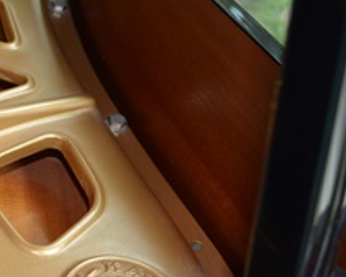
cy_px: 264
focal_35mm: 72
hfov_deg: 24.8
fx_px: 738
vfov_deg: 20.7
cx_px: -25
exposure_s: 1/125
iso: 280
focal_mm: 18
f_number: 3.5
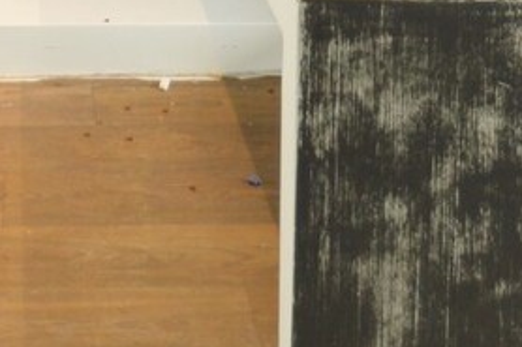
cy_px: -424
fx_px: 1166
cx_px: 114
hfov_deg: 24.9
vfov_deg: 13.5
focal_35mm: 80
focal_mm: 11
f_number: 3.5
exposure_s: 1/25
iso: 400
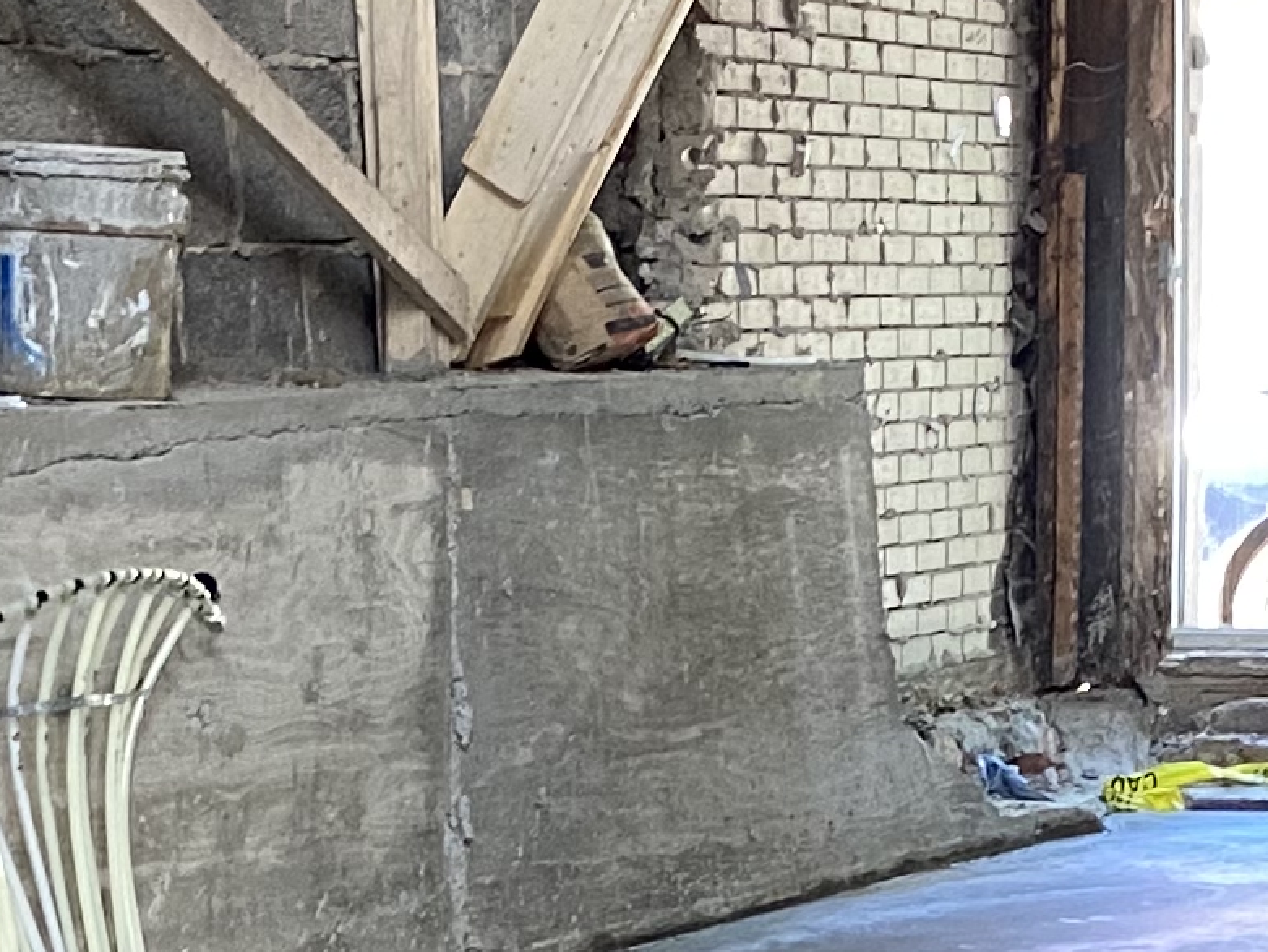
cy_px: 1189
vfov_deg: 10.8
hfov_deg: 14.7
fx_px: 4910
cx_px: 731
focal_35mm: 134
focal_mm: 4.25
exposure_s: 1/60
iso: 160
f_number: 1.8
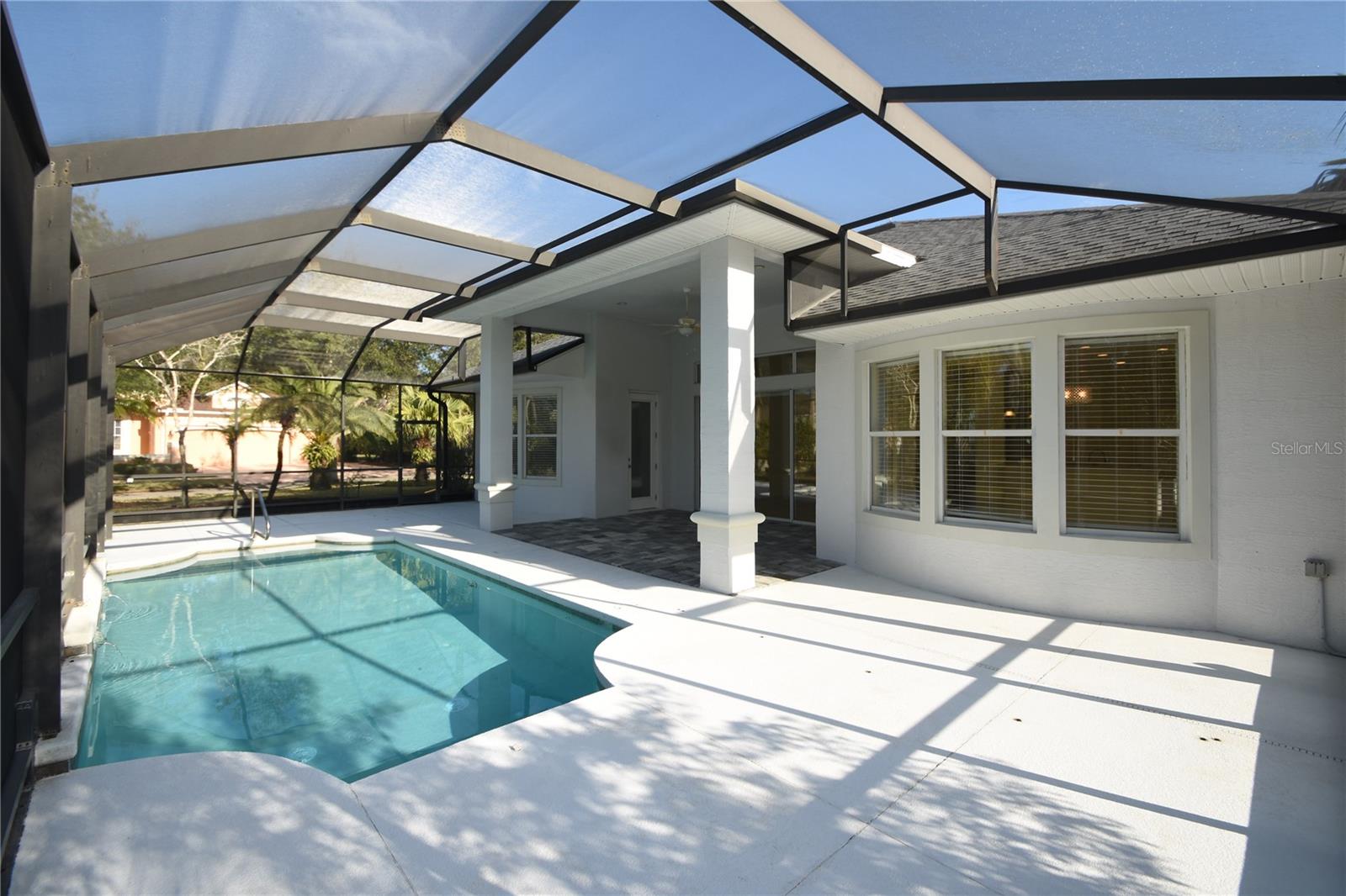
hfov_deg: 100.4
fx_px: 561
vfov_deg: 77.3
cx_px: 673
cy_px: 448
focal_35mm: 15
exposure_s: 1/200
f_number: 7.1
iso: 100
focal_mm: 10
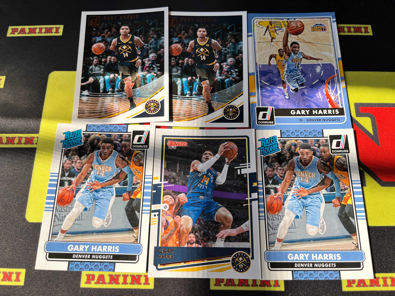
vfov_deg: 53.1
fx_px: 297
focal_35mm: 26
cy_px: 148
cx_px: 198
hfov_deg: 67.3
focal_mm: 5.1
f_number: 1.6
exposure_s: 1/913
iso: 50
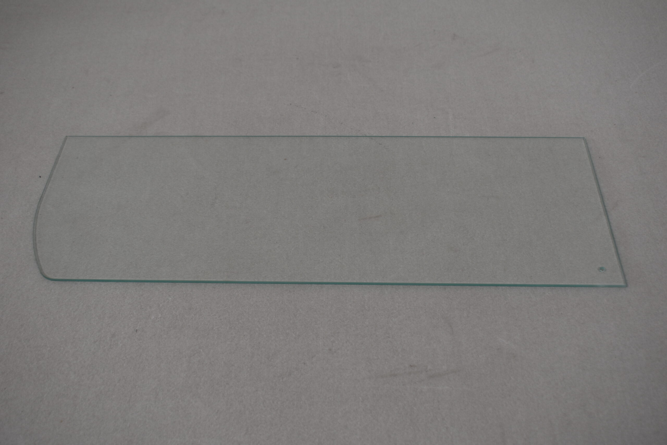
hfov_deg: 46.4
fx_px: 778
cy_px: 222
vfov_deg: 31.9
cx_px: 334
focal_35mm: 42
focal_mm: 28
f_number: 5.6
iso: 280
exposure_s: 1/125
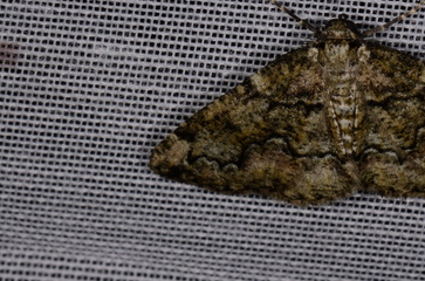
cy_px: 107
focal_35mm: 278
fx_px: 3274
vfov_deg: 4.9
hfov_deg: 7.4
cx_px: 315
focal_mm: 85
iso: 100
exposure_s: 1/60
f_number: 25
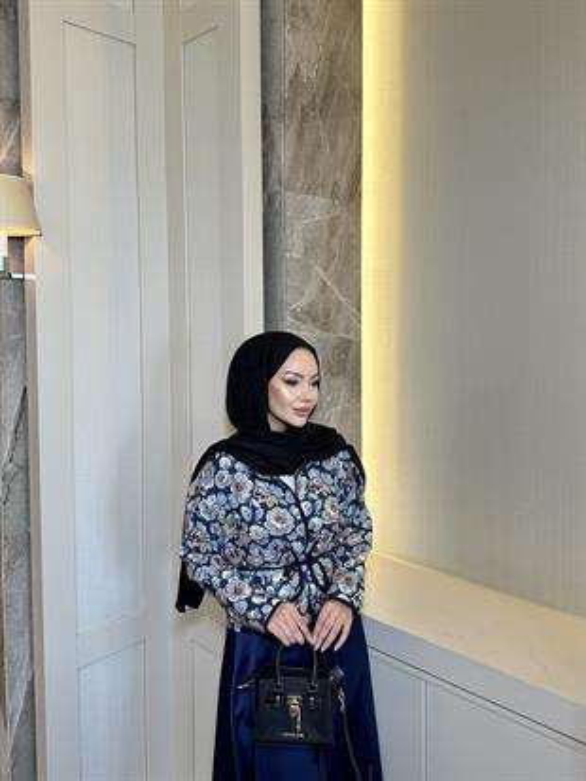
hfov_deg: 56.8
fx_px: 541
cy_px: 390
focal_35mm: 24
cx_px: 293
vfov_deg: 71.6
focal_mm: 6.86
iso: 125
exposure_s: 1/100
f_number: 1.78
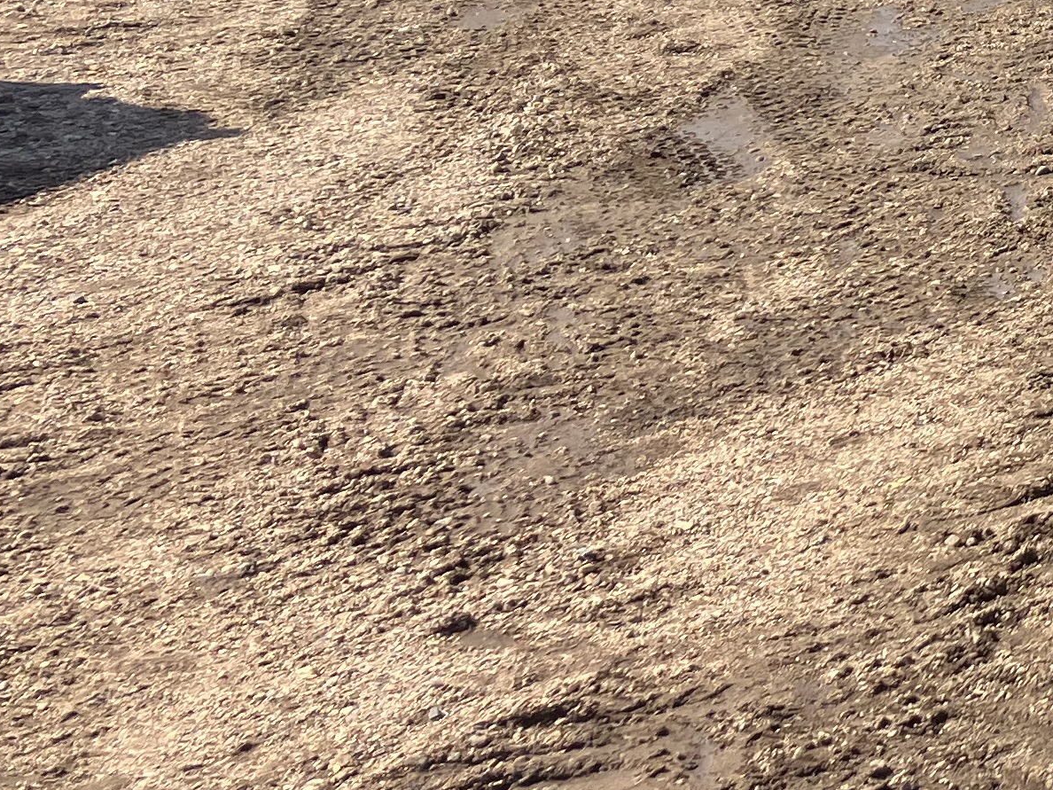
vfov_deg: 15.2
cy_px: -67
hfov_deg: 17.6
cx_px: 1749
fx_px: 2890
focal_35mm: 95
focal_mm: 3.99
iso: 32
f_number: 1.8
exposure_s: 1/1389
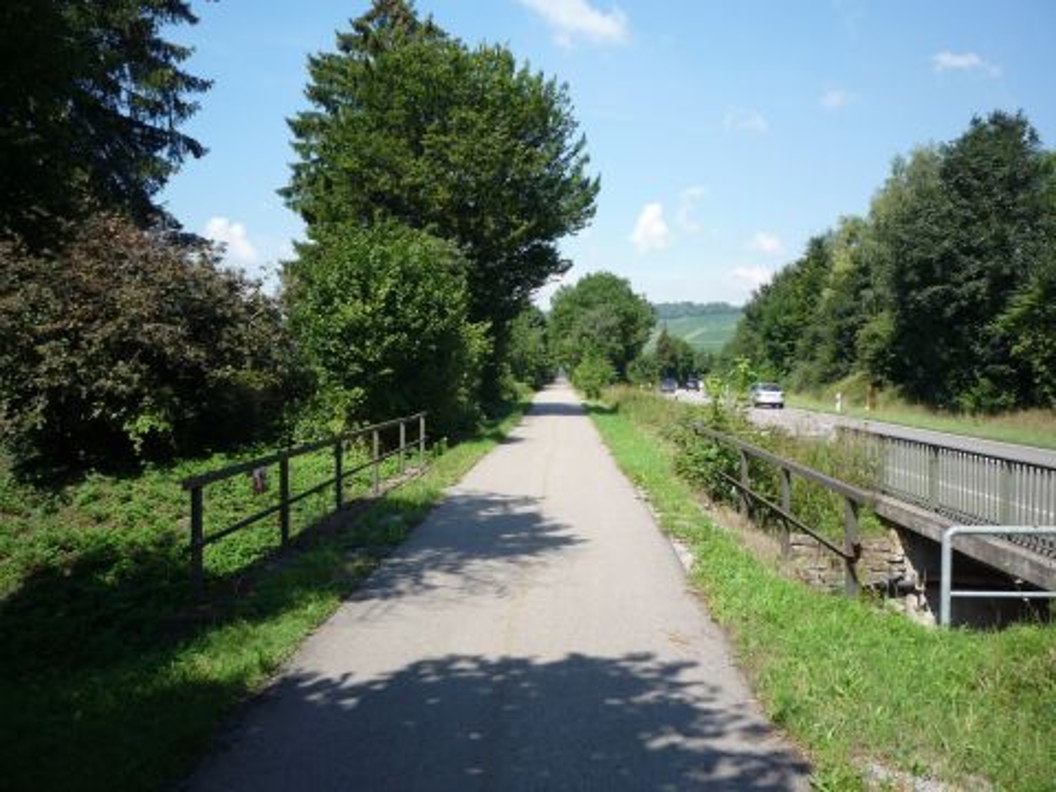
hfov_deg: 56.8
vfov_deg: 44.2
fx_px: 976
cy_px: 396
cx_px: 528
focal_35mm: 32
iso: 100
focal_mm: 5.2
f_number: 4
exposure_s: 1/400
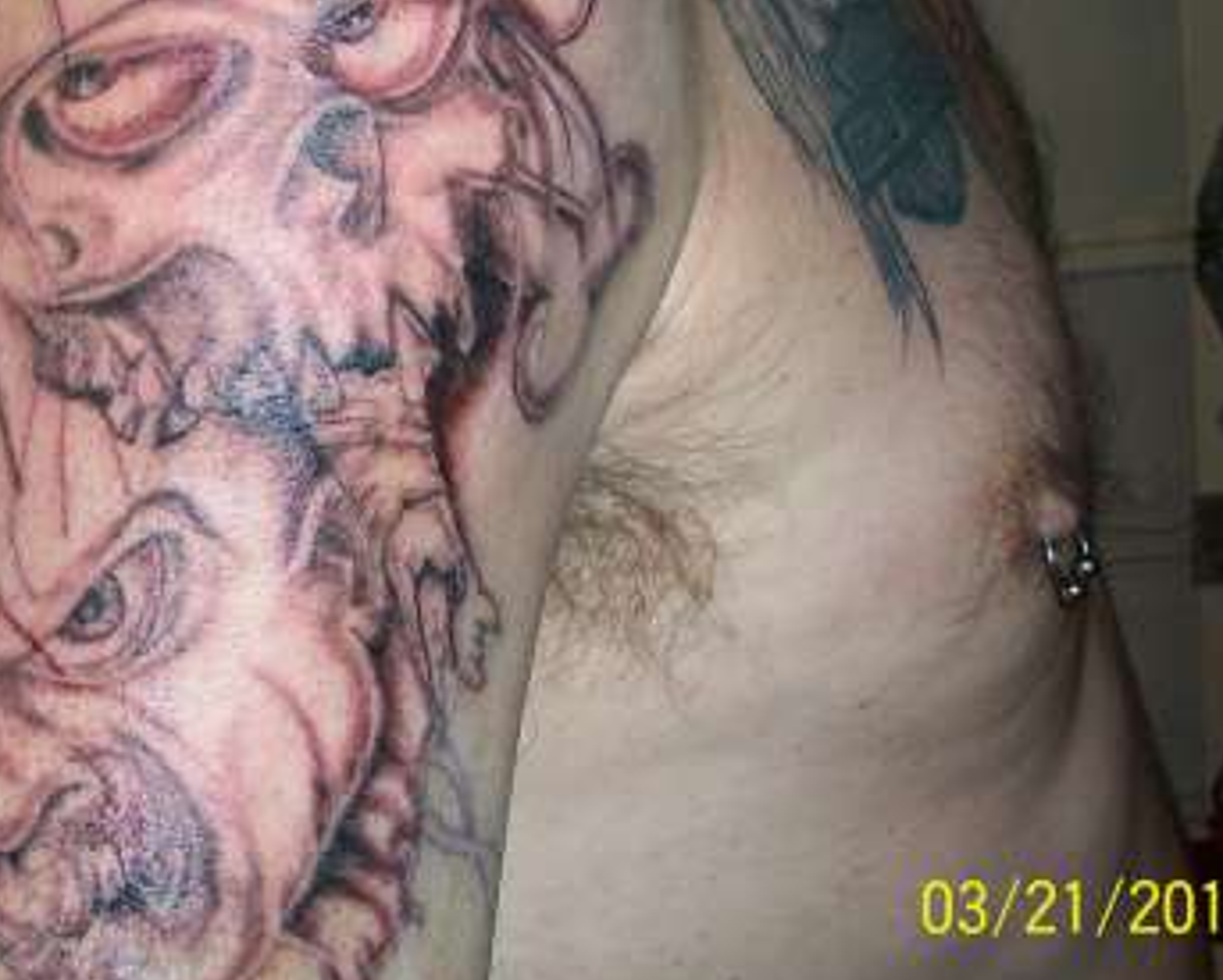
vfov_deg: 26.0
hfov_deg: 31.9
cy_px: 285
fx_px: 2101
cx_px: 303
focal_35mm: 58
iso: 120
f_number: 2.8
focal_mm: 5.7
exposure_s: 1/60
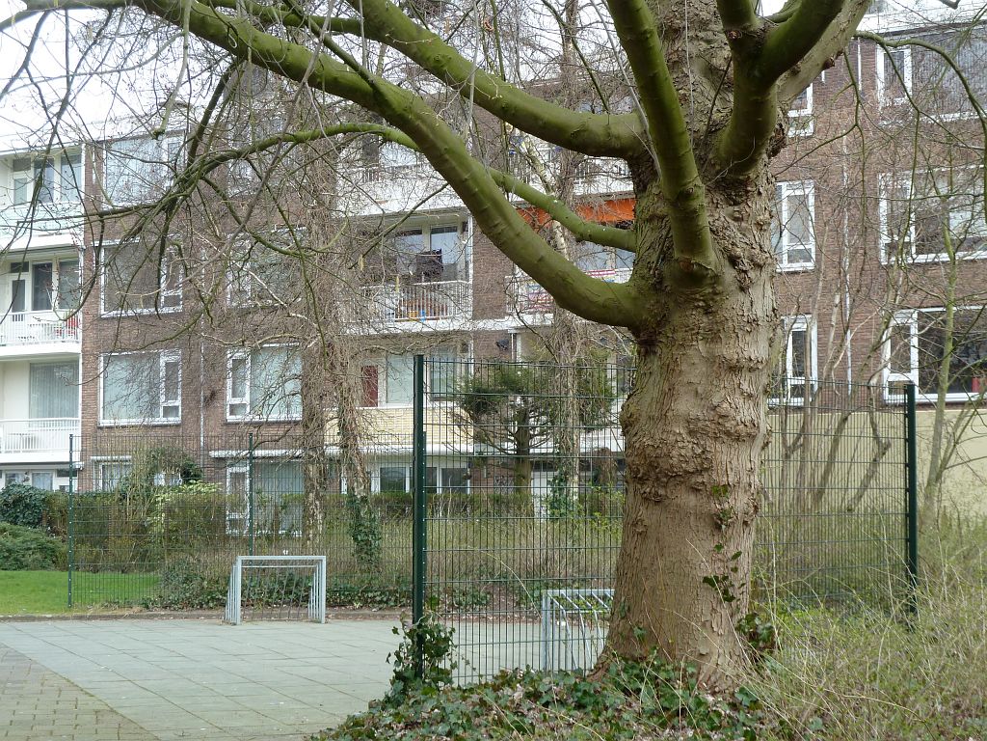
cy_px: 370
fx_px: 1796
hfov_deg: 30.7
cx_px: 494
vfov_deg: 23.3
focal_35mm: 63
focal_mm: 10.3
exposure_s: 1/100
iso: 80
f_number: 4
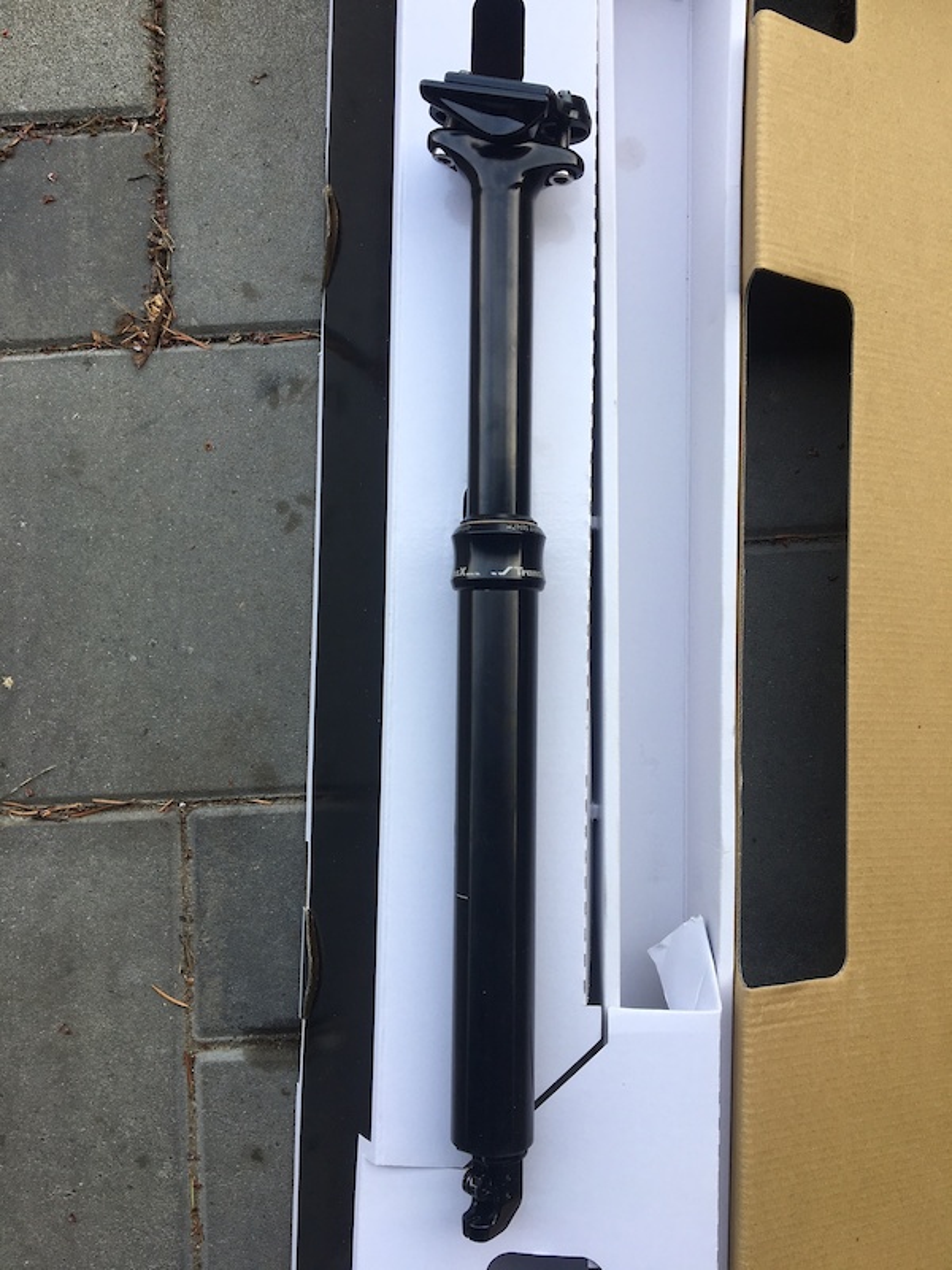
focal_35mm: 29
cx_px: 476
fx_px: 1063
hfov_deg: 48.2
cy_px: 635
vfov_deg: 61.7
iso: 25
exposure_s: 1/190
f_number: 2.2
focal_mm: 4.15
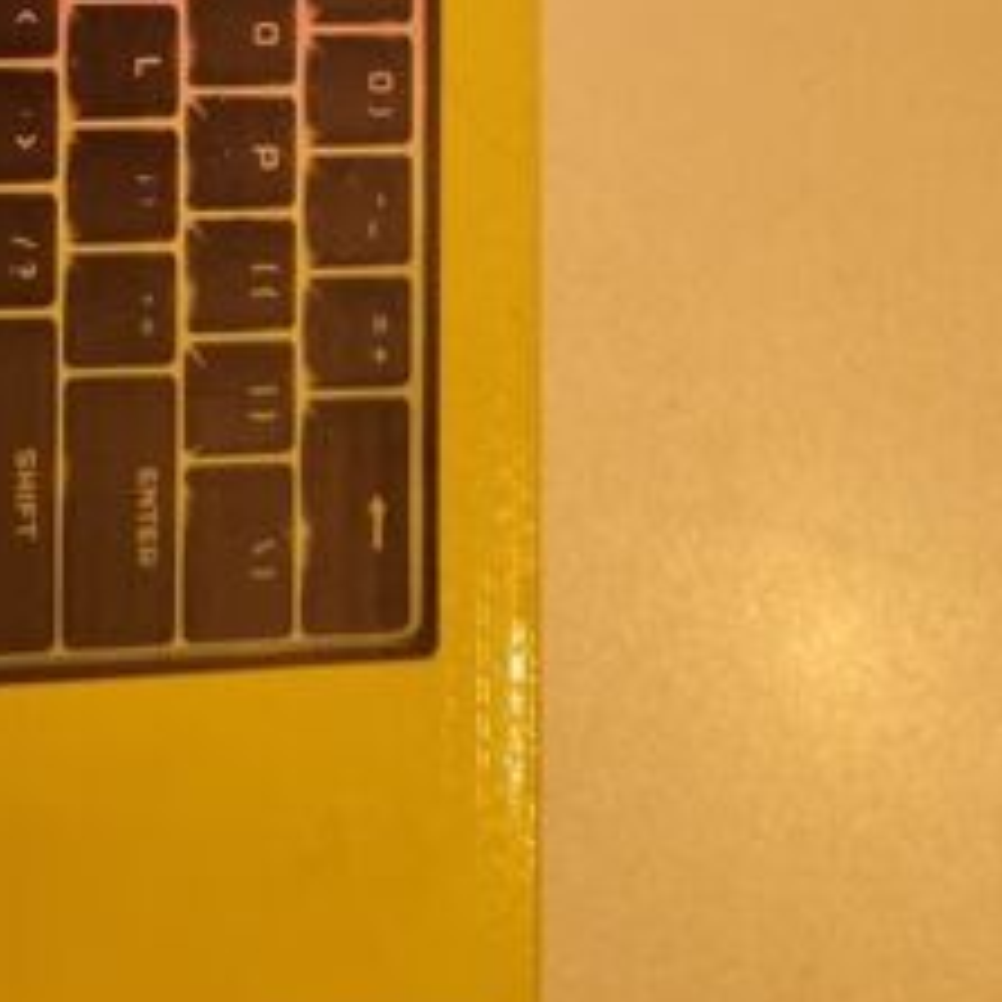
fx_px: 2161
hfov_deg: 25.6
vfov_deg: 23.6
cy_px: -238
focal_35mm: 66
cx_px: 189
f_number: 1.8
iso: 500
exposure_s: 1/50
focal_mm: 5.4
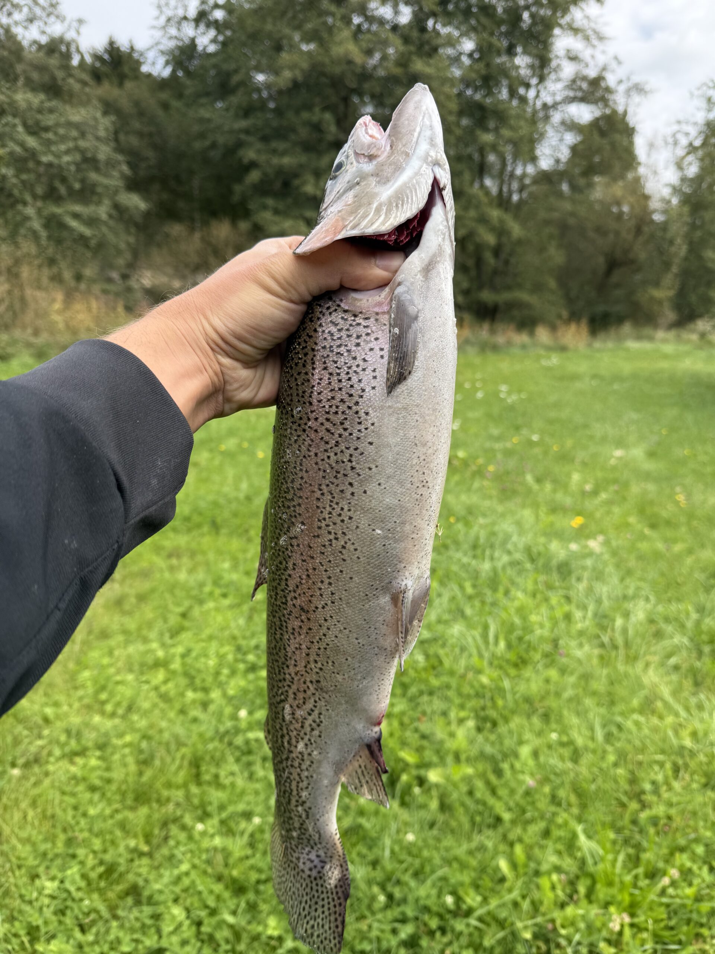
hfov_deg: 56.8
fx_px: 661
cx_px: 358
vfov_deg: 71.6
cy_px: 477
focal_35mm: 24
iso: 80
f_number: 1.78
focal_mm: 6.76
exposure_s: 1/1292
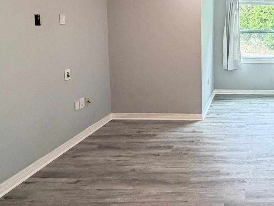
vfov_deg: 47.6
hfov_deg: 55.0
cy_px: 48
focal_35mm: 28
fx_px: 222
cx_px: 248
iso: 320
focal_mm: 2.22
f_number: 2.2
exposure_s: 1/60
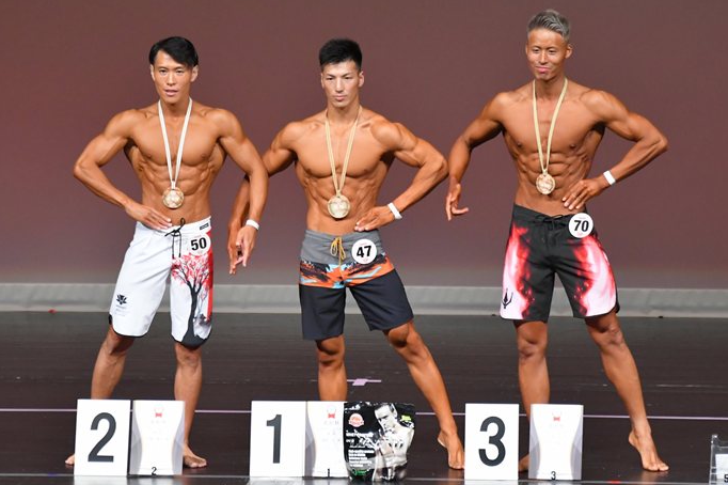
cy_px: 232
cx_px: 376
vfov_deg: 4.0
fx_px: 6892
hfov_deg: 6.0
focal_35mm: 341
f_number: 5.6
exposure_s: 1/400
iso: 4000
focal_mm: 200
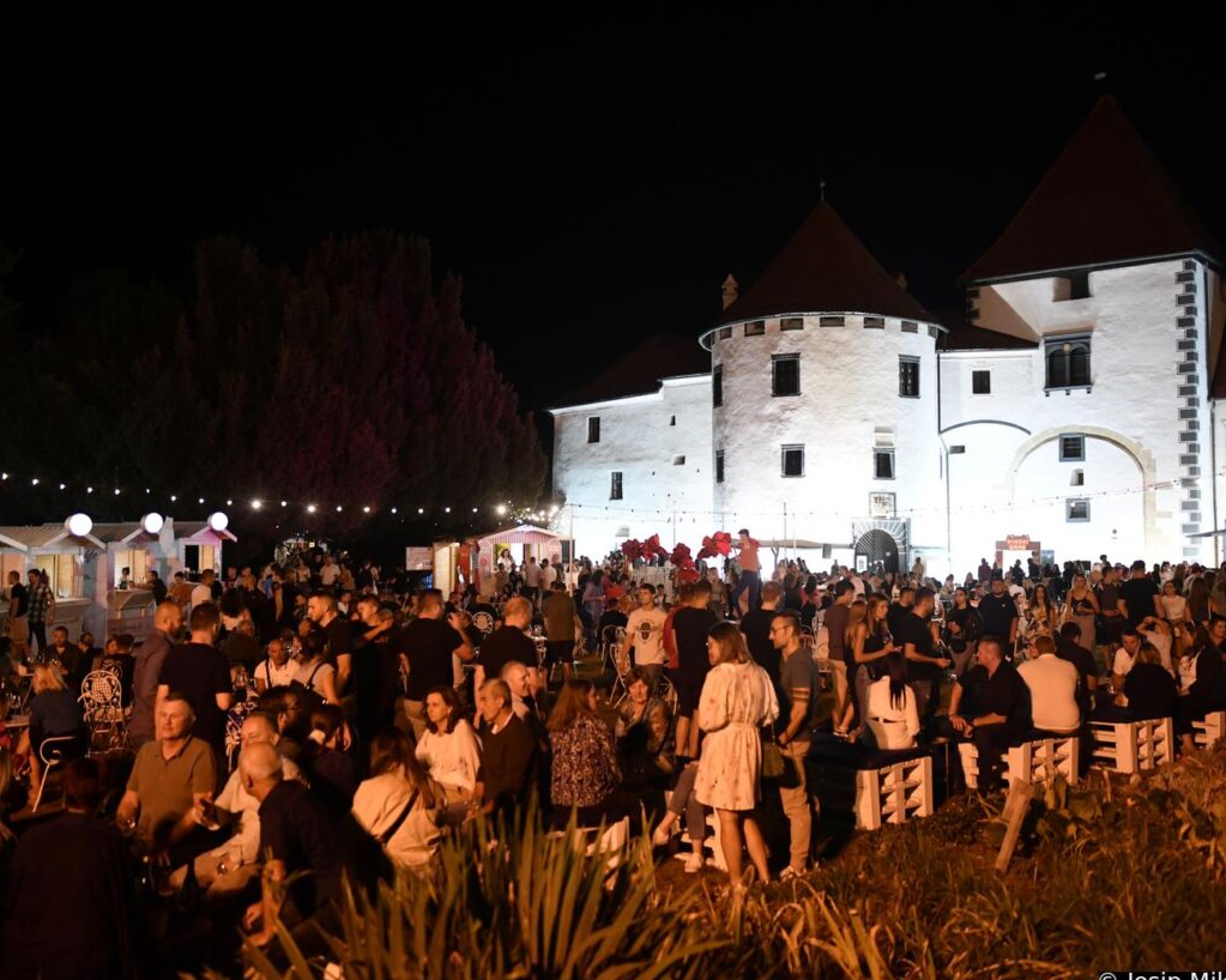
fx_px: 1342
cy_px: 491
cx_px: 623
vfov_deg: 40.1
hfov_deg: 49.1
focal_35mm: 37
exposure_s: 1/160
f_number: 2.8
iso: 3200
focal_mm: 32
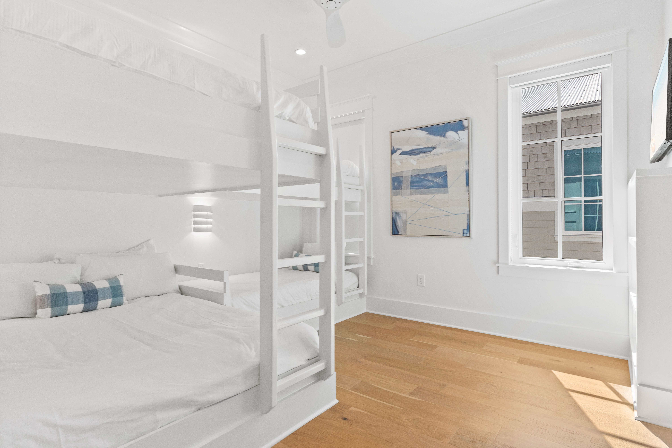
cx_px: 336
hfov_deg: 86.9
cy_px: 224
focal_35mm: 19
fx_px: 355
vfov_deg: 64.6
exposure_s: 1/50
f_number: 8
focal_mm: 19
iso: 200
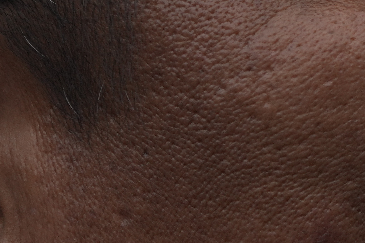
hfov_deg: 1.4
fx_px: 15275
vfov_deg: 0.9
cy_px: -129
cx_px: 304
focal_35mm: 1507
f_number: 5.6
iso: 320
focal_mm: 279
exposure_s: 1/400
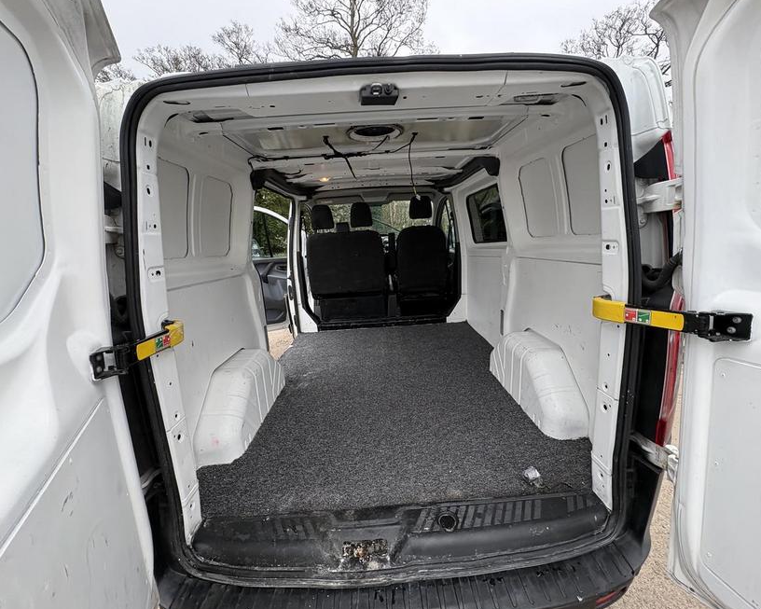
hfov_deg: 96.8
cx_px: 387
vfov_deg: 84.0
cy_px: 309
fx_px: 338
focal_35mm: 15
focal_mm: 2.22
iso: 64
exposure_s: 1/220
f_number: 2.2
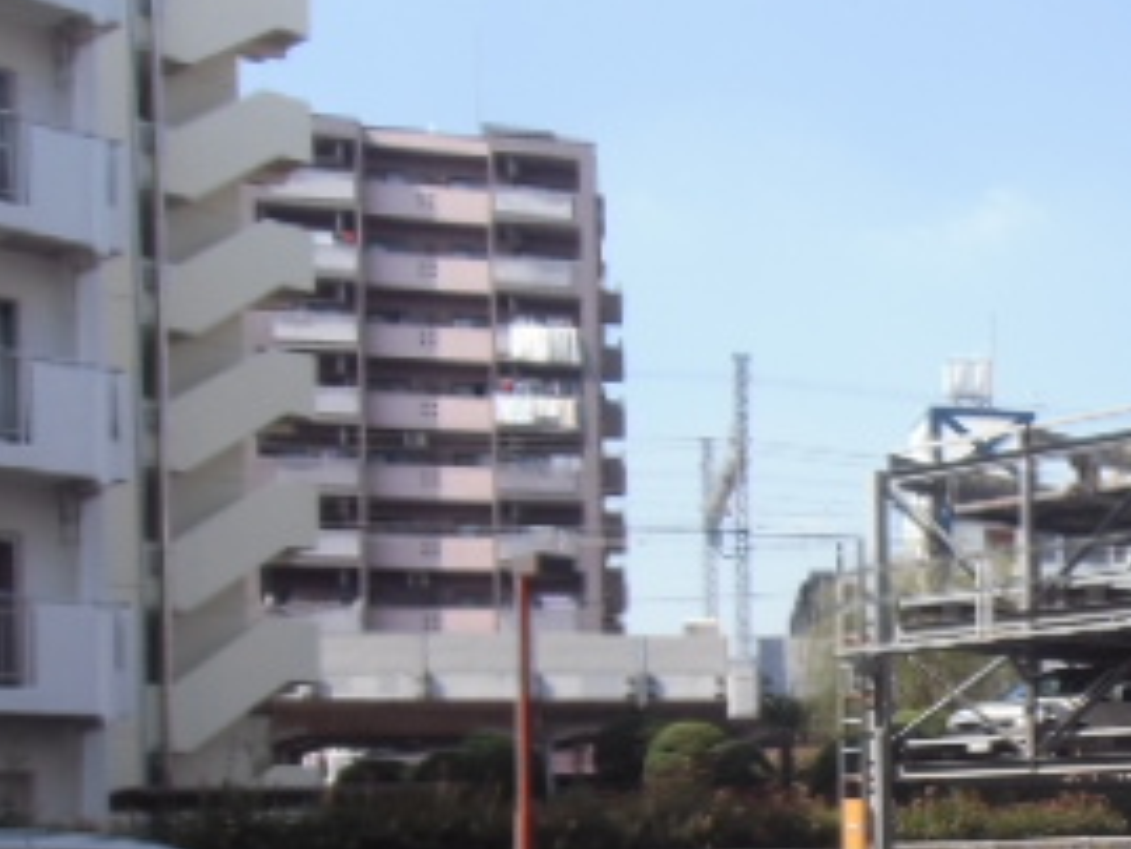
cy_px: 761
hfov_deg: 29.8
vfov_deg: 24.9
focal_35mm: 57
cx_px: 1295
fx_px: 1863
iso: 64
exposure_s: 1/400
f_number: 3
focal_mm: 4.24
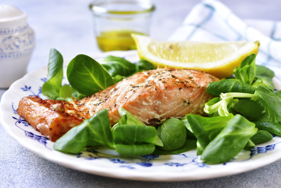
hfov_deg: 33.4
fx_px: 469
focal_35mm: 60
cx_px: 140
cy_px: 94
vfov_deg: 22.7
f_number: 8
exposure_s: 1/4
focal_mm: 60
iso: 250
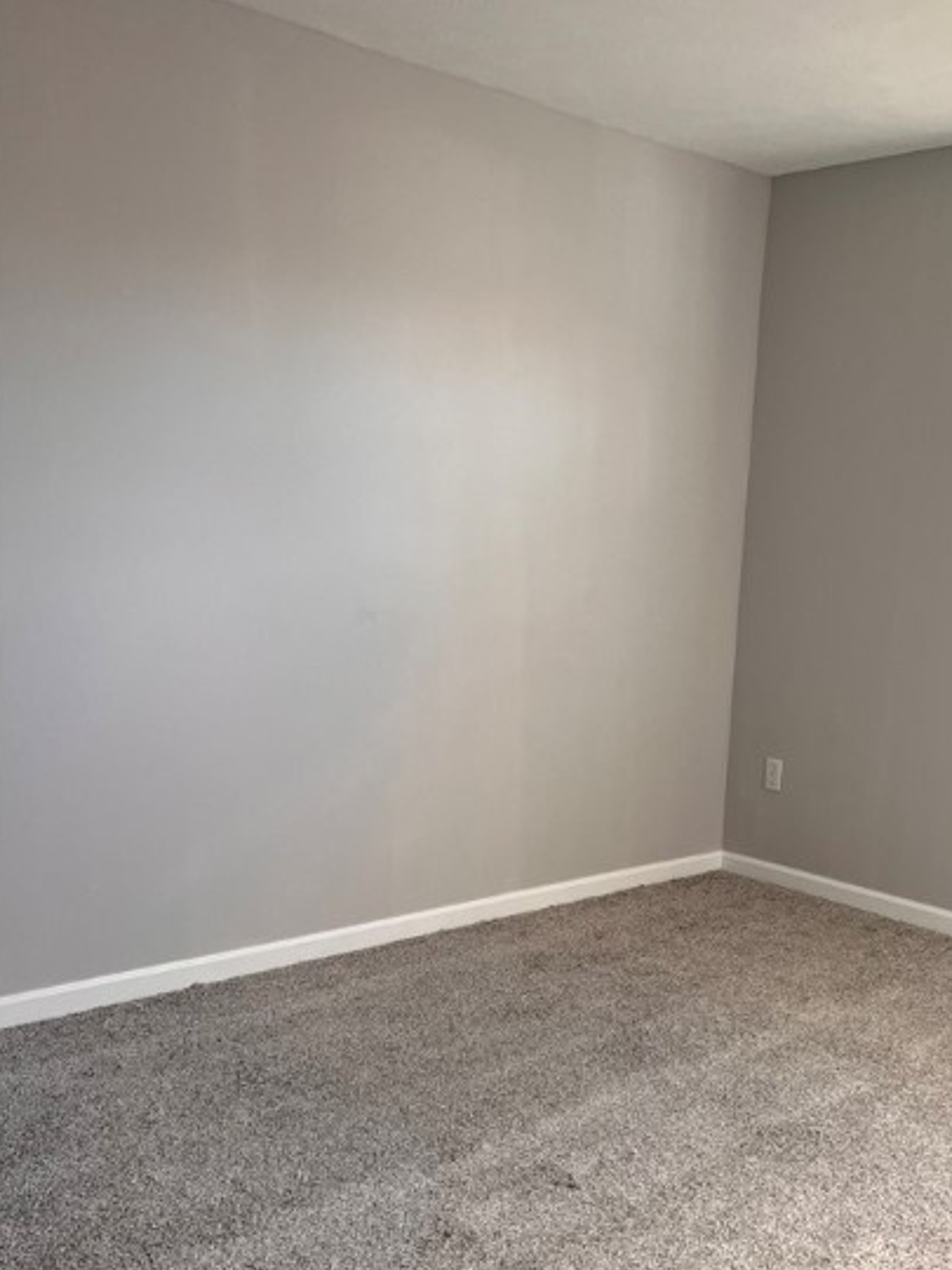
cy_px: 781
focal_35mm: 37
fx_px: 1357
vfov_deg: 49.7
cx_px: 663
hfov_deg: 38.1
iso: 100
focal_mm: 5.7
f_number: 1.5
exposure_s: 1/120
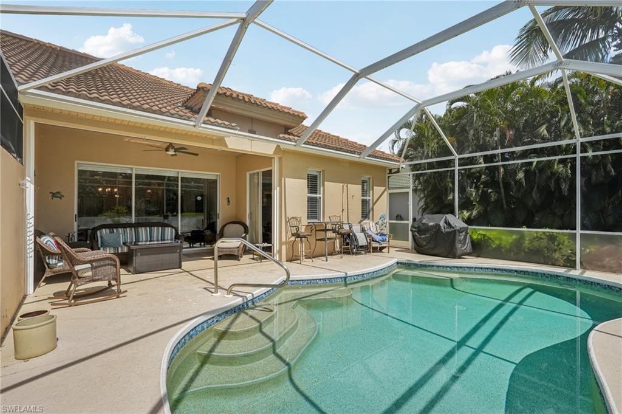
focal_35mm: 17
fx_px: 293
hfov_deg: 93.3
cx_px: 311
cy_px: 207
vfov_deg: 70.3
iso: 400
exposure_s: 1/1000
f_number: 8
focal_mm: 17
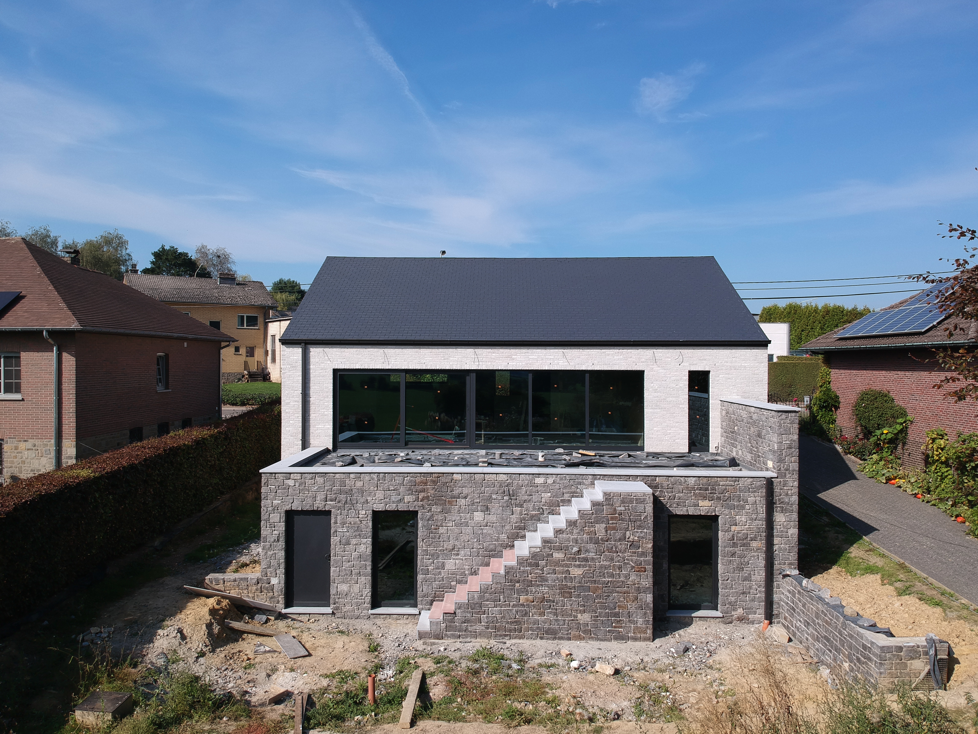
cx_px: 489
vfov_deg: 54.9
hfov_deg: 69.4
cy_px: 367
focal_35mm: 25
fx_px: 706
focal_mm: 4.49
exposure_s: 1/1250
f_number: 2.6
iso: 100
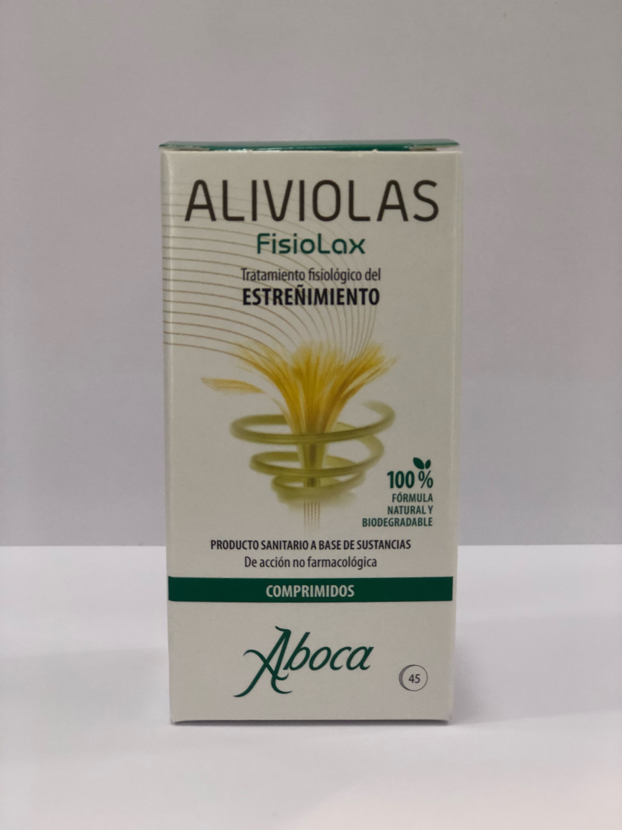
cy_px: 415
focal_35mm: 57
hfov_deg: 25.7
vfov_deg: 33.8
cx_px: 311
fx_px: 1366
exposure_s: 1/33
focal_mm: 6.6
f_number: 2.8
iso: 50
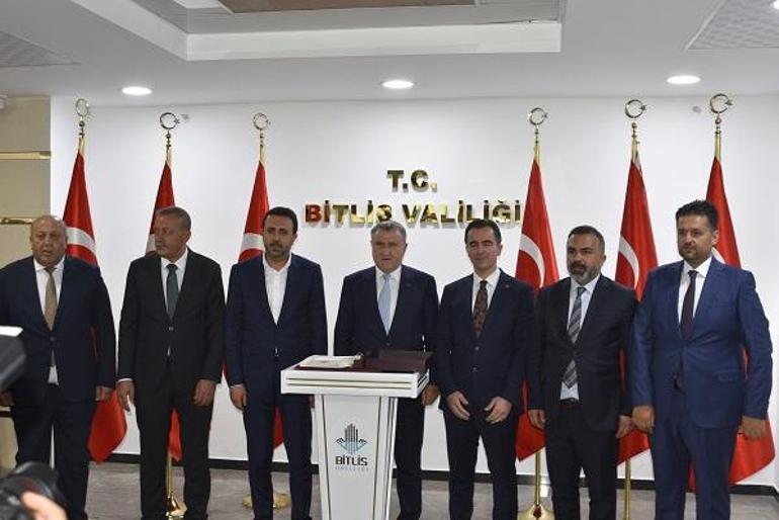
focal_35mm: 40
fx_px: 877
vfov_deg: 33.0
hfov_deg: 47.9
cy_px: 260
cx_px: 390
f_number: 5
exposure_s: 1/100
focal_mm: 27
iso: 800
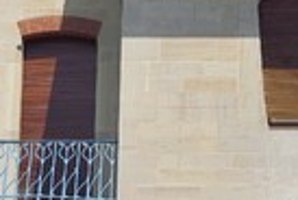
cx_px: 281
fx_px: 1319
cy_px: 170
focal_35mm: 159
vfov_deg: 8.7
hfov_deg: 12.8
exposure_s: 1/250
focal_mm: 52
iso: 200
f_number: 14
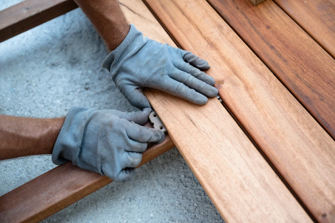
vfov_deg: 31.1
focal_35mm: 43
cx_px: 168
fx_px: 400
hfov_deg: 45.5
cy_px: 112
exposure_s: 1/200
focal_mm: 43
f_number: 3.2
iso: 100
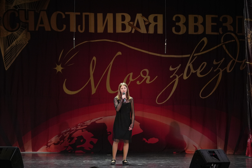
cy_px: 84
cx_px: 126
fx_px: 735
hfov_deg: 19.5
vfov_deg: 13.0
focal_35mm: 105
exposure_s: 1/400
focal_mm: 70
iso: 2000
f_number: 2.8
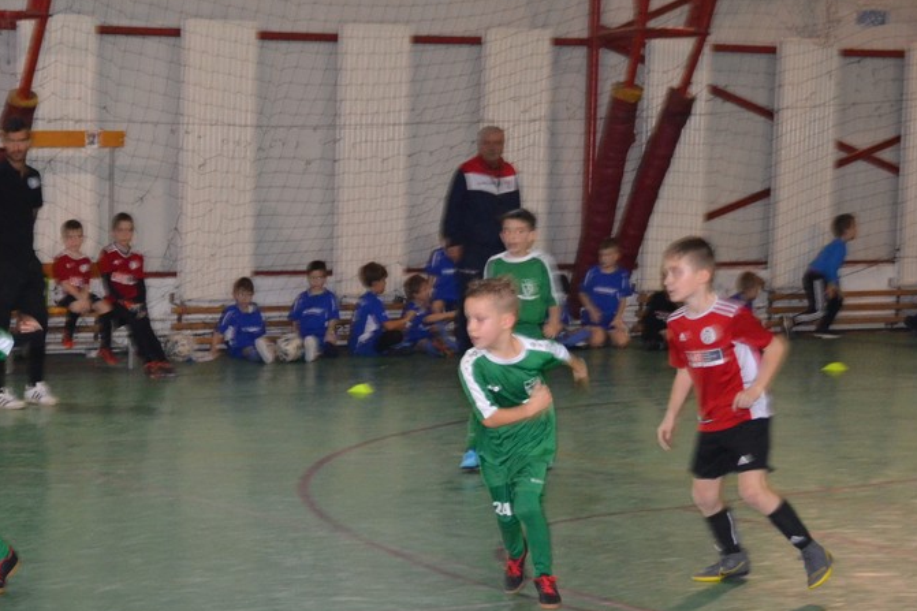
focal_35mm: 103
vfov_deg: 13.1
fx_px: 2623
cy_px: 576
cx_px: 148
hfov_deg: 19.6
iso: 1800
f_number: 5
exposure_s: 1/60
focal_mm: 36
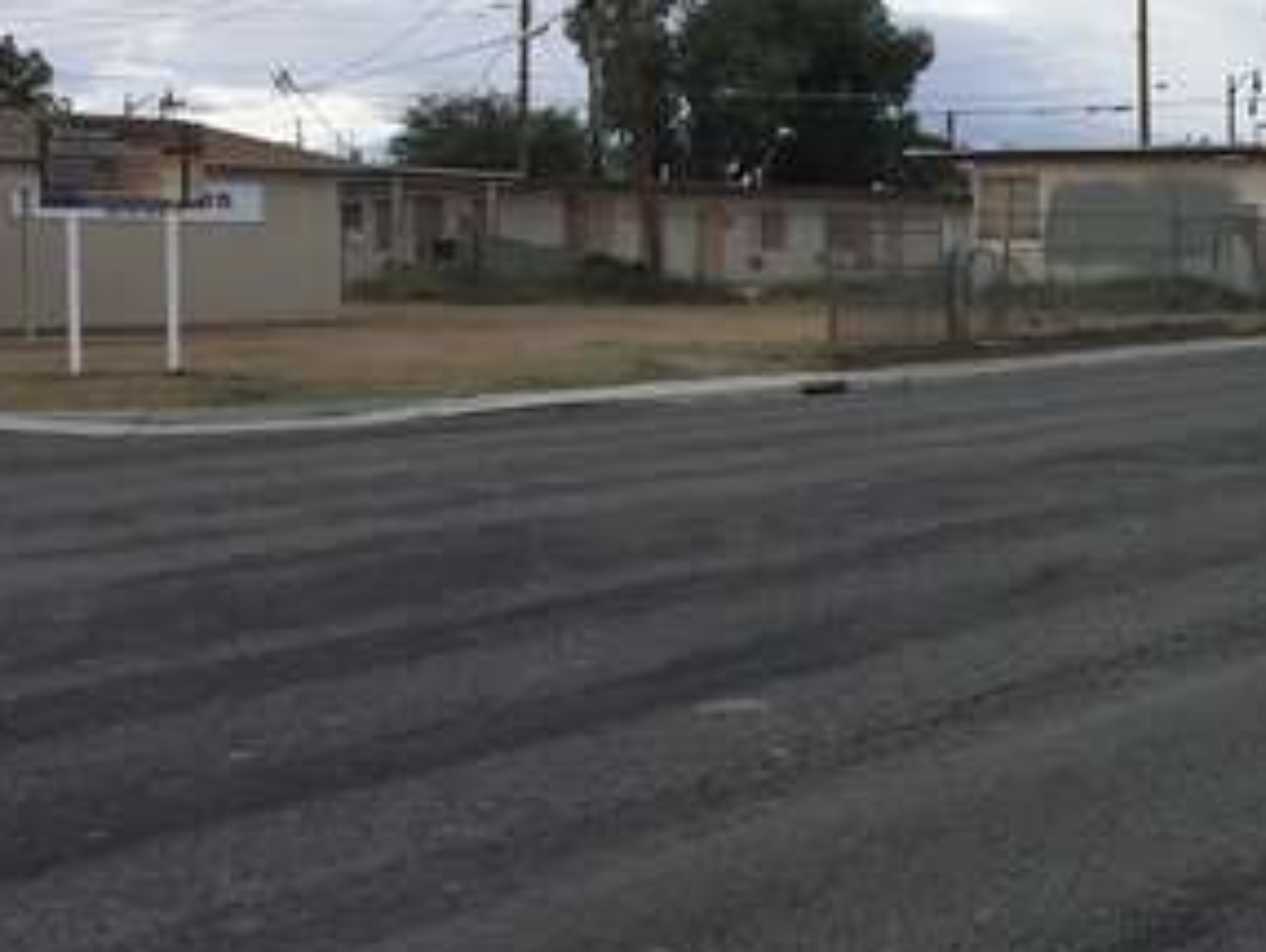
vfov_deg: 18.2
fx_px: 2965
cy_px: 323
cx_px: 1647
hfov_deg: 21.7
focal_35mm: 81
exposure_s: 1/2326
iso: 32
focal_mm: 4.15
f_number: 2.2
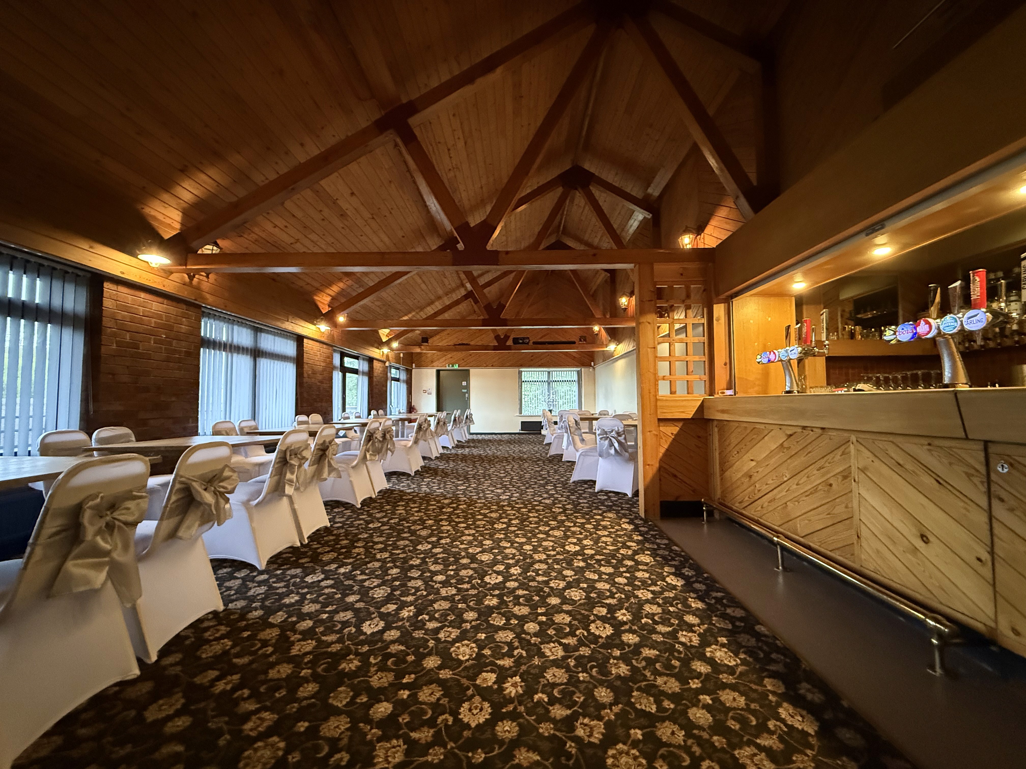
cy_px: 384
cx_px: 513
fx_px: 415
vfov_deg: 85.7
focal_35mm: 14
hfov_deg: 102.1
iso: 1250
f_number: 2.2
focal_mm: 2.22
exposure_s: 1/50
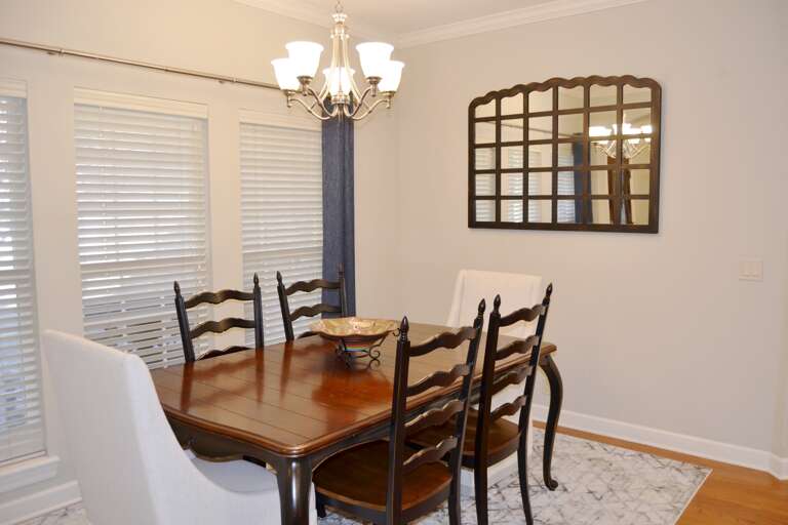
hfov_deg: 67.4
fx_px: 591
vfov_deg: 47.9
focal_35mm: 27
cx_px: 394
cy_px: 262
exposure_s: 1/60
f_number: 3.5
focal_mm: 18
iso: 400
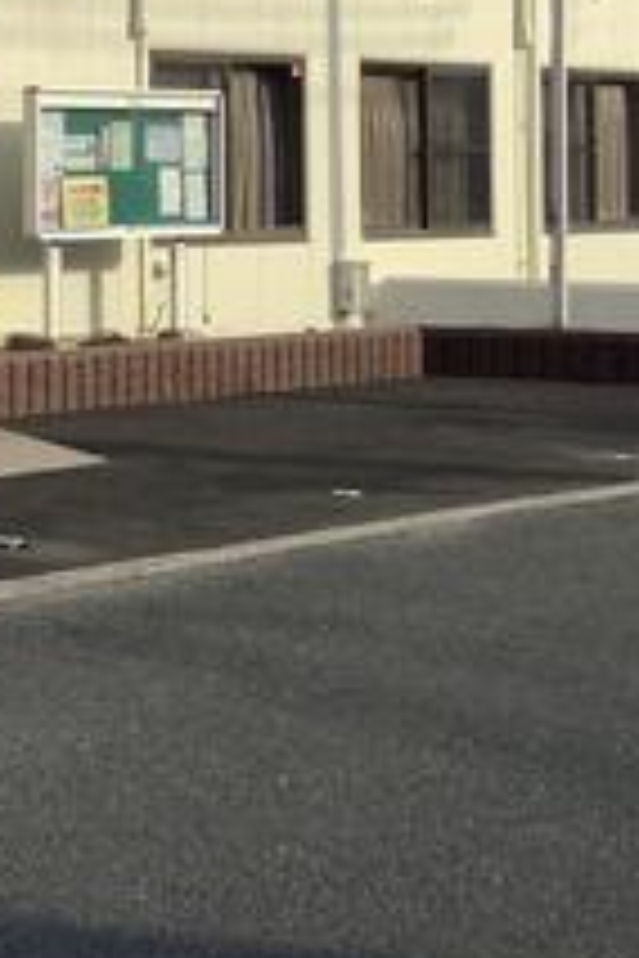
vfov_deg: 21.8
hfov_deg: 13.9
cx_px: -374
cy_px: 90
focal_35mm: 91
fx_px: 2423
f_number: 2.4
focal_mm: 3.3
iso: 25
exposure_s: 1/1456
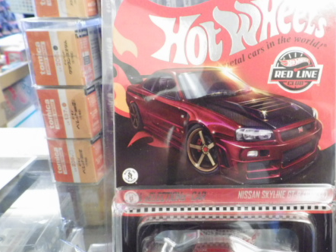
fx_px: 378
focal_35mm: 39
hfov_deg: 46.9
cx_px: 231
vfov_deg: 36.6
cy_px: 158
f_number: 3.2
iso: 800
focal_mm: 4.9
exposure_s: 1/40
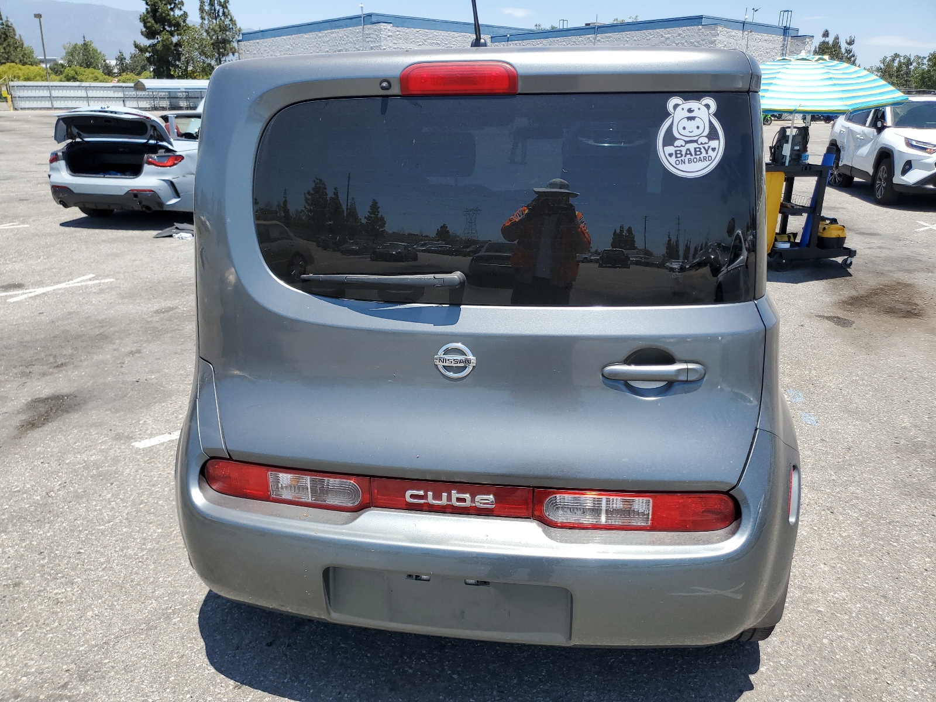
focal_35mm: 26
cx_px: 468
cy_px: 351
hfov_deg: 67.3
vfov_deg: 53.1
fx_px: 703
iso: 50
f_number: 1.5
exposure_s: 1/2000
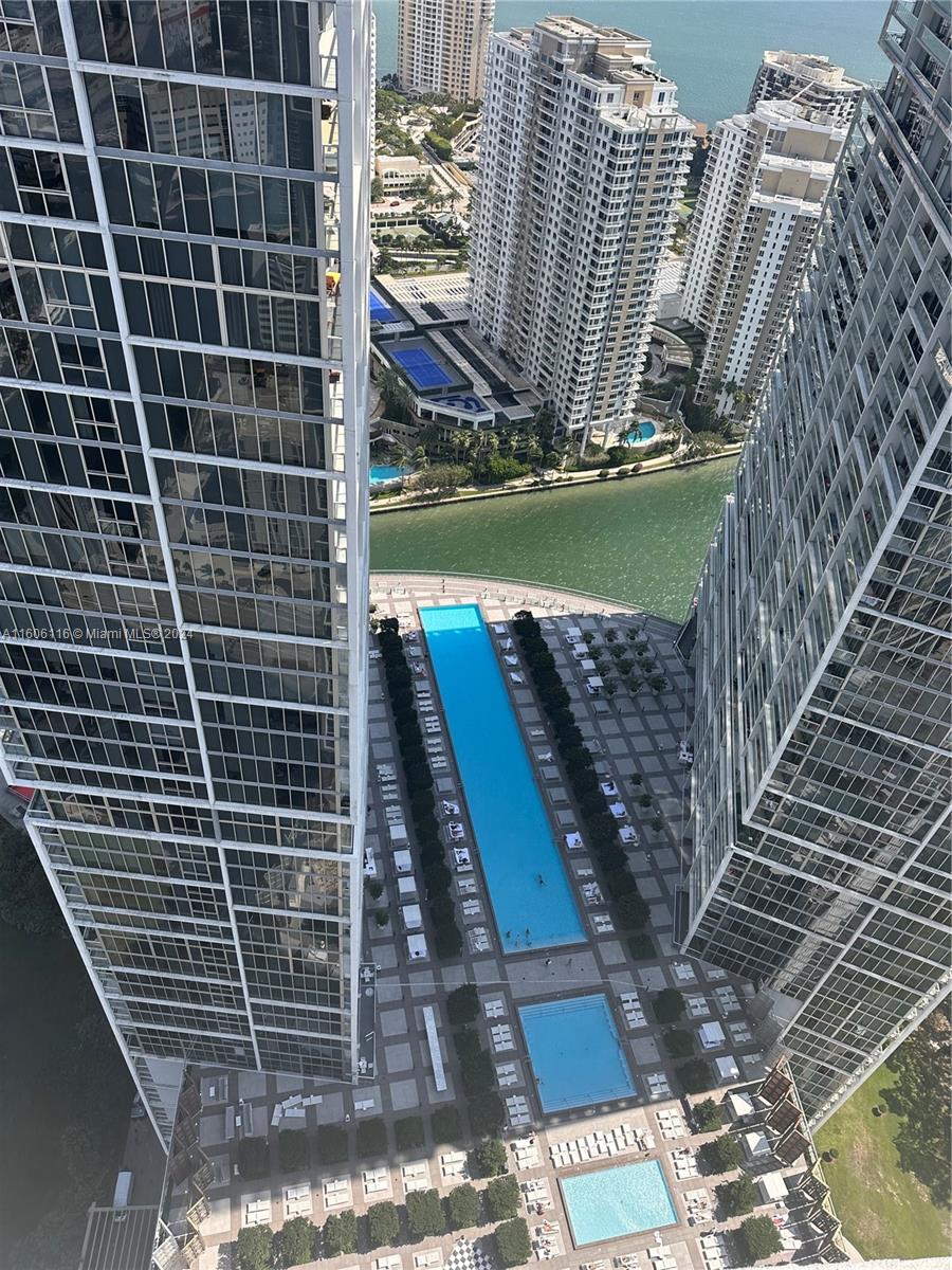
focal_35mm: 24
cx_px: 476
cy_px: 635
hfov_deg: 56.8
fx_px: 880
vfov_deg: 71.6
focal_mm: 6.86
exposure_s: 1/2882
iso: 80
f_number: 1.78
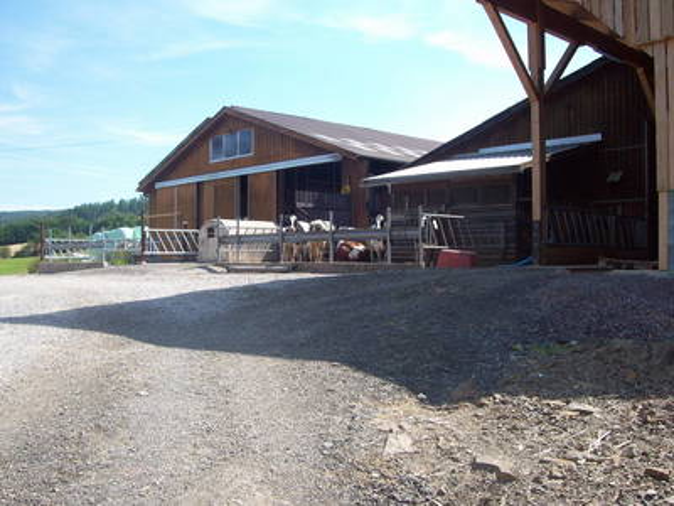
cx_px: 337
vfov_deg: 39.7
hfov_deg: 51.4
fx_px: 701
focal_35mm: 36
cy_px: 253
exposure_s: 1/261
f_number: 4.8
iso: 80
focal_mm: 6
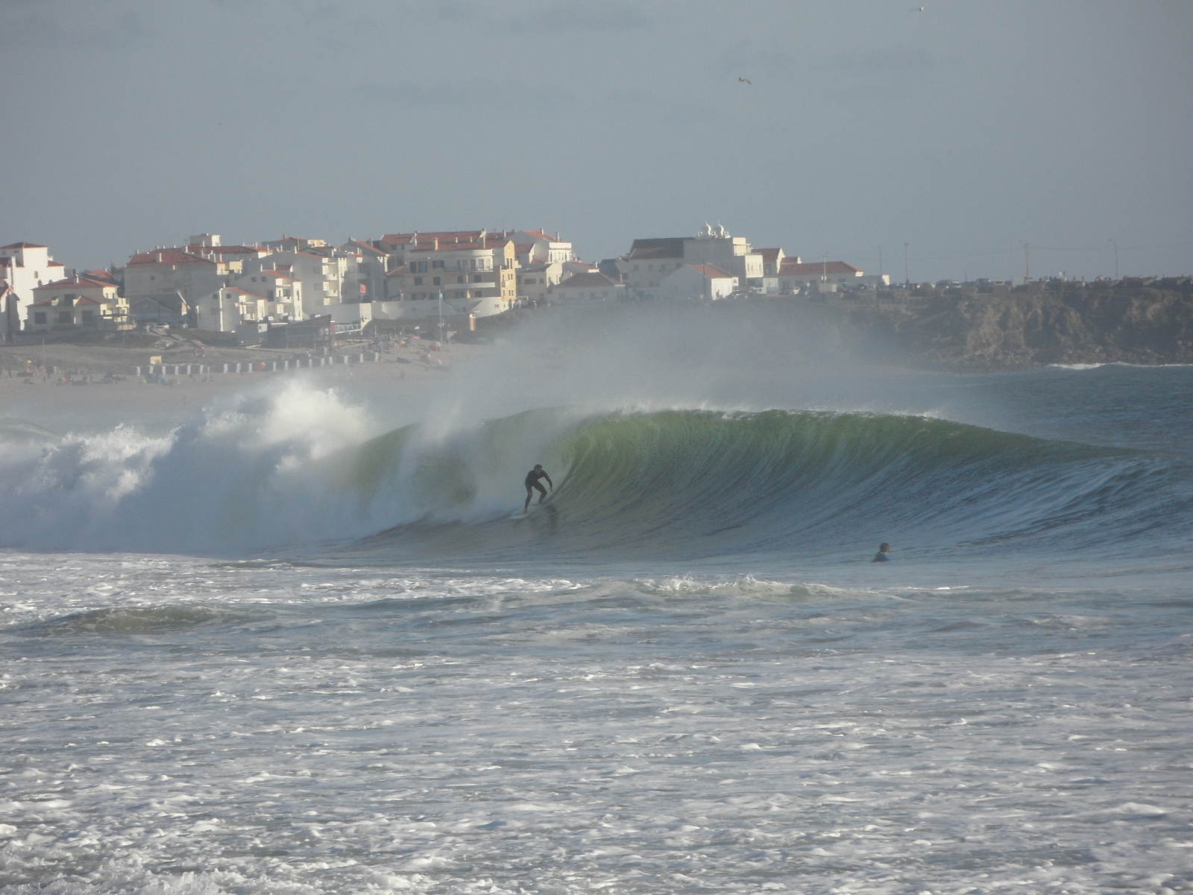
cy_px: 448
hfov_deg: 5.5
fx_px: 12407
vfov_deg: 4.1
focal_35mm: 360
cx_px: 596
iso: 80
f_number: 5.8
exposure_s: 1/350
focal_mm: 58.5
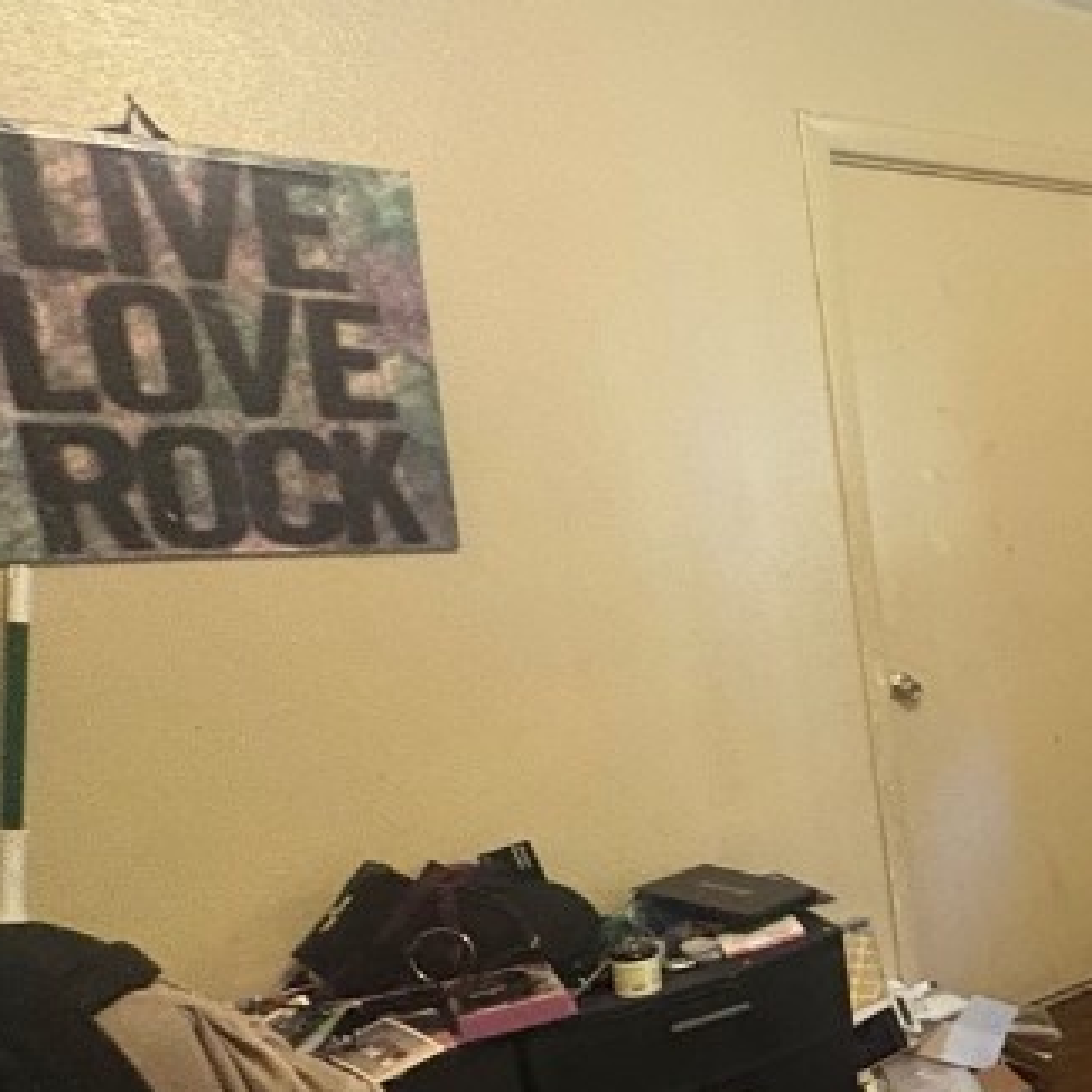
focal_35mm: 39
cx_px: 1475
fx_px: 1392
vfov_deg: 41.7
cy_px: 806
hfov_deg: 31.3
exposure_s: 1/40
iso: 800
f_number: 2.2
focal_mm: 2.22
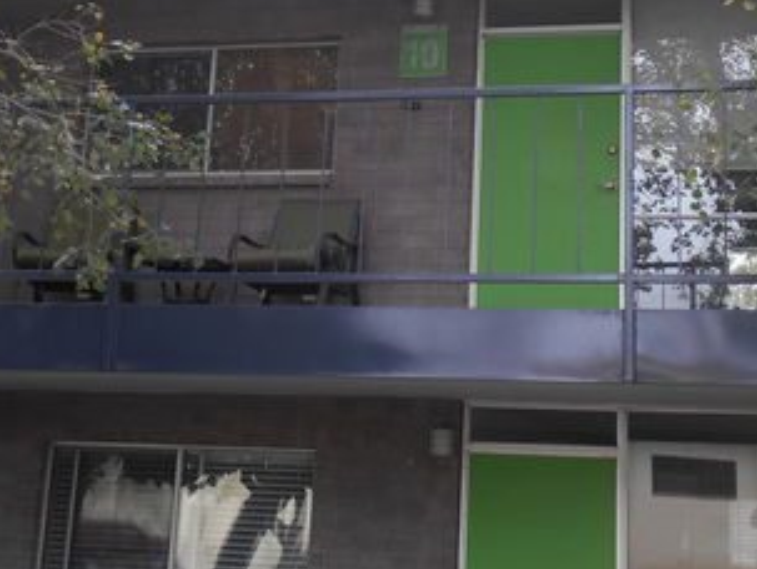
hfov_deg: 29.3
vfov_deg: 21.9
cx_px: 412
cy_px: 86
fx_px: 1445
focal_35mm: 66
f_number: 3.7
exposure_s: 1/50
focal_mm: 6.3
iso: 80
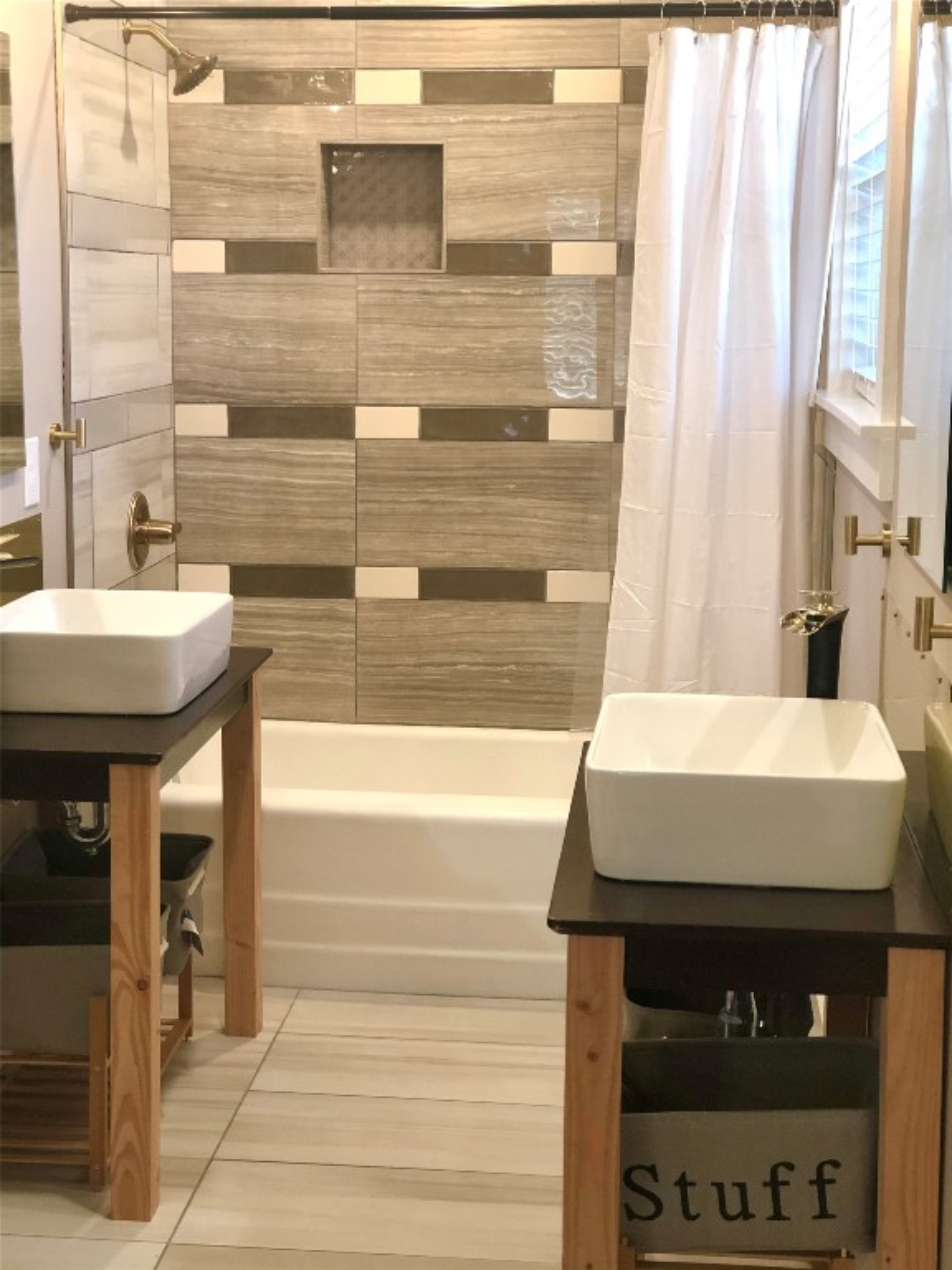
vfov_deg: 33.8
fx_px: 2090
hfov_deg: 25.7
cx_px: 476
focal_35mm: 57
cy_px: 635
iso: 125
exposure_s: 1/30
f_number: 2.8
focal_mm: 6.6
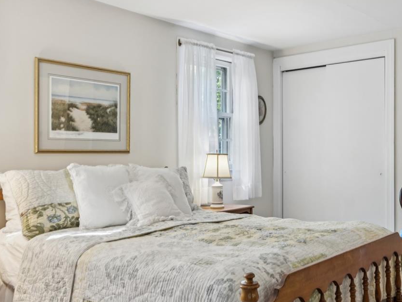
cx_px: 258
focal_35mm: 40
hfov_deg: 46.3
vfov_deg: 36.0
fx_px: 465
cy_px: 155
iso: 200
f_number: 8
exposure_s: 1/4
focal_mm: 17
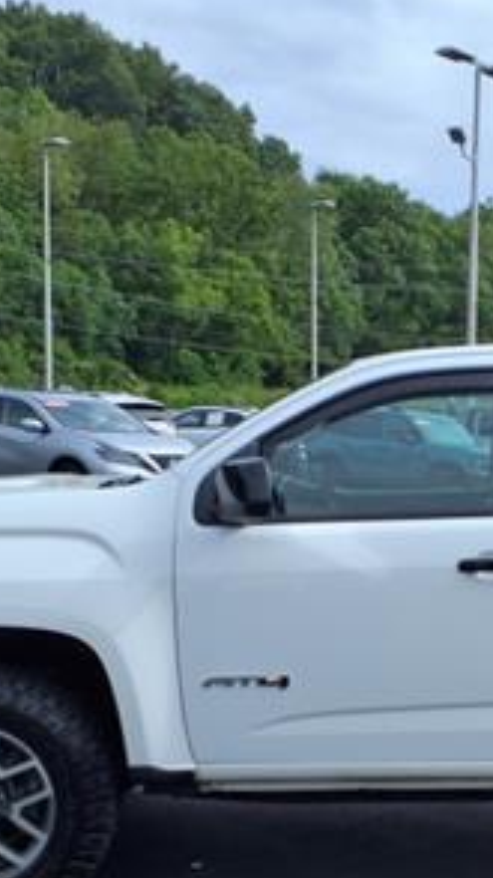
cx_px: 526
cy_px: 639
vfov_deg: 32.3
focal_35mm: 64
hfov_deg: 18.2
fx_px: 1490
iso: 40
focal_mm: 3.58
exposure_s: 1/2000
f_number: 1.9
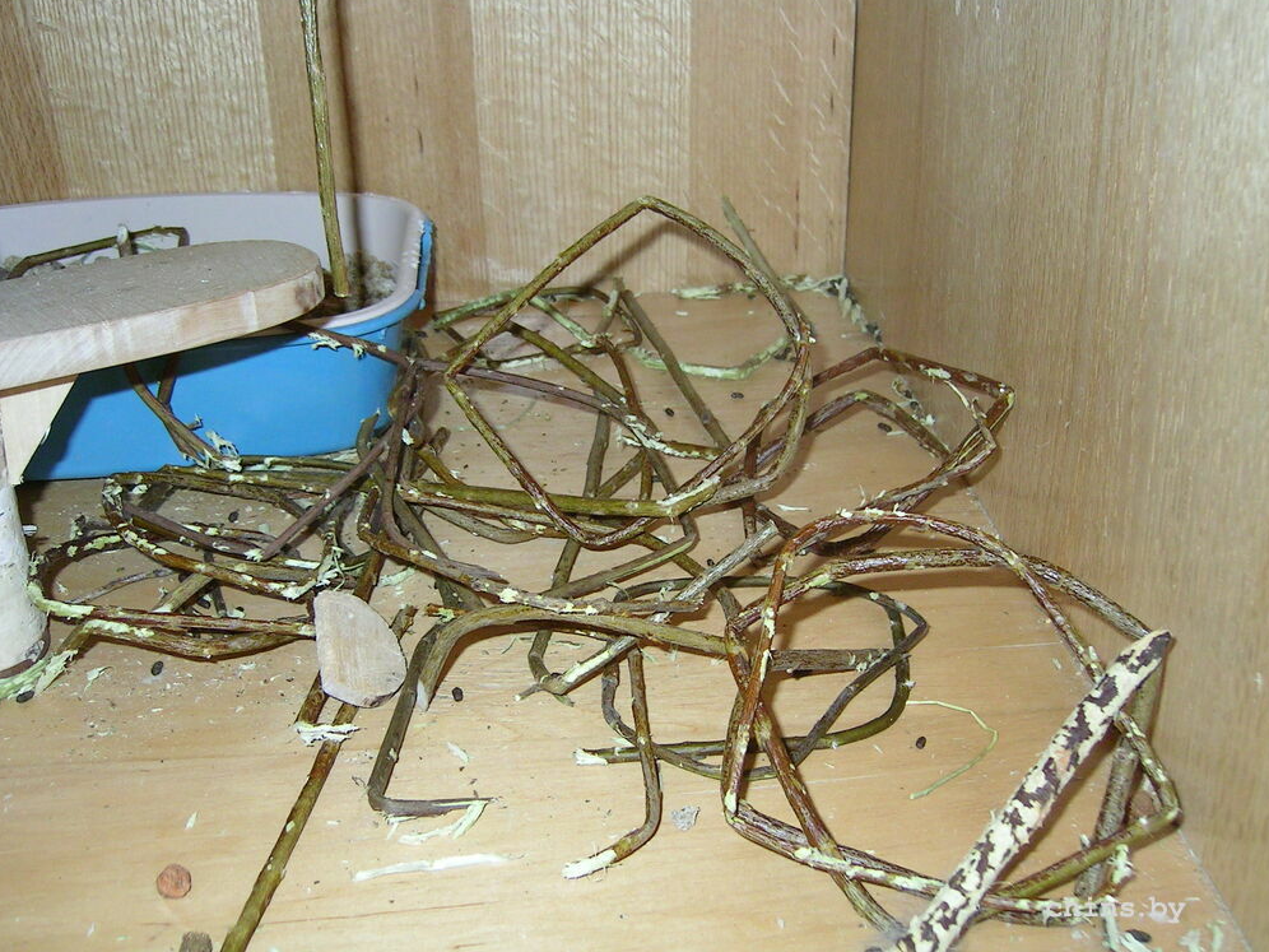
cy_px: 473
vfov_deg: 38.7
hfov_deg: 50.1
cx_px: 622
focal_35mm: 37
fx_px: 1356
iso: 100
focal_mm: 5.6
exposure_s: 1/30
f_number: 2.8
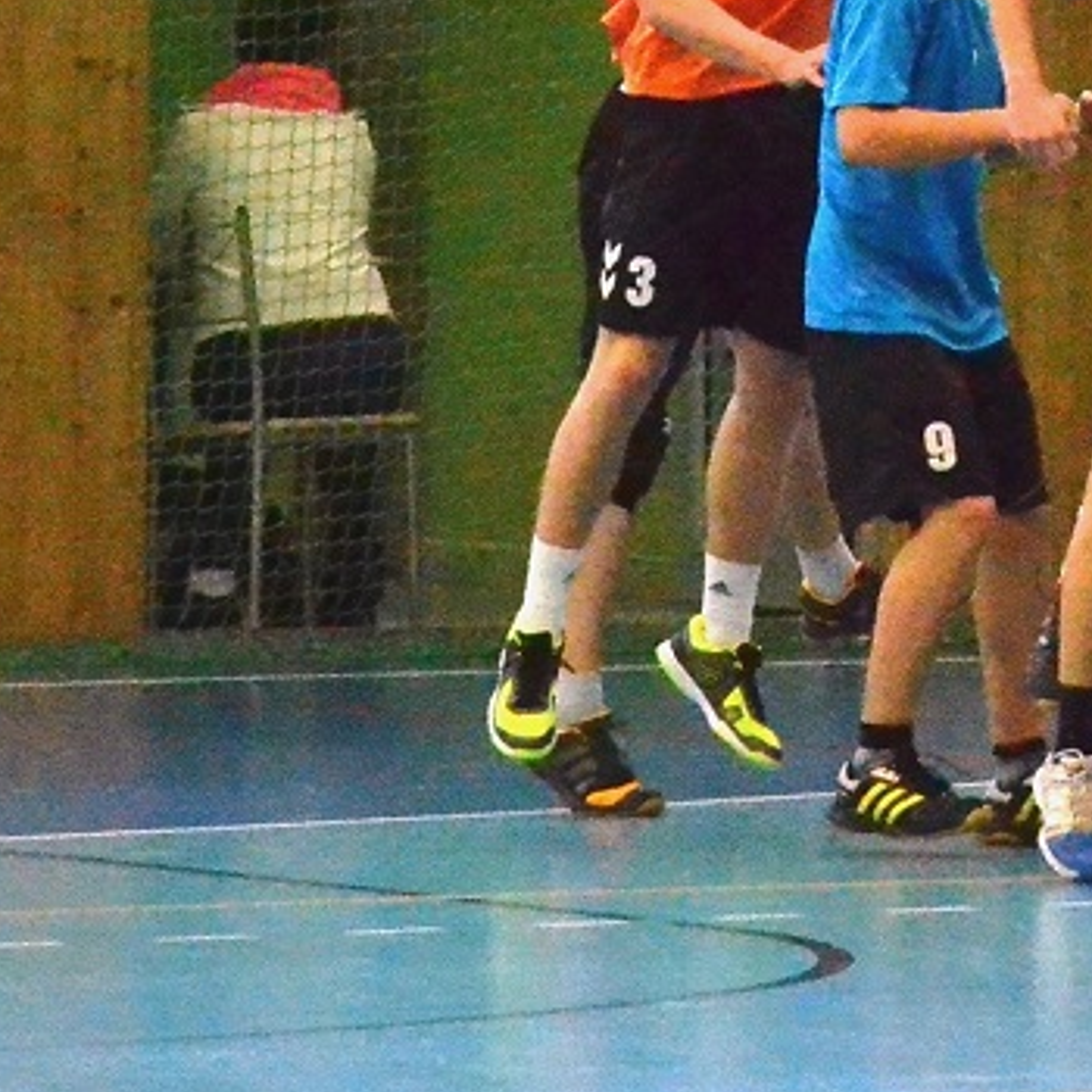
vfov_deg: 3.8
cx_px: 1273
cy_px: -94
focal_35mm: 459
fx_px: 16398
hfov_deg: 3.8
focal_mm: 105
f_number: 5.6
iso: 6400
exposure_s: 1/1250
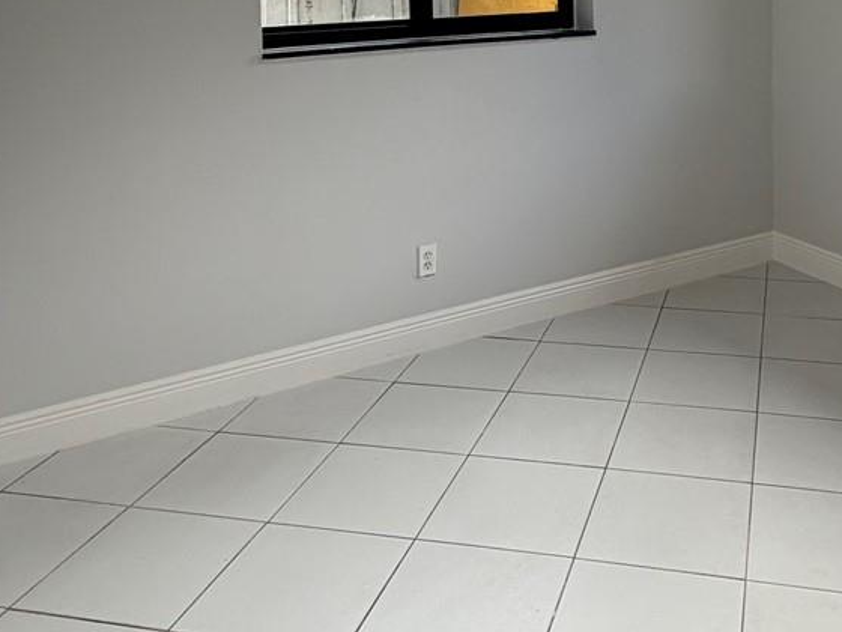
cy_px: -5
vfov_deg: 32.9
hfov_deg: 45.7
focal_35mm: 40
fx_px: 973
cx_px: 591
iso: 125
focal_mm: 2.22
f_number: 2.2
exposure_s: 1/120
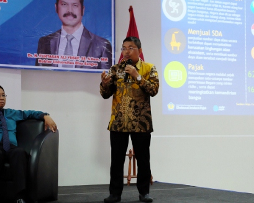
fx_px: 646
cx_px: 129
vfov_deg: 17.9
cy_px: 102
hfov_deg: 22.2
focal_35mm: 86
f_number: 5.6
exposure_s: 1/60
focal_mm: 50
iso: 6400
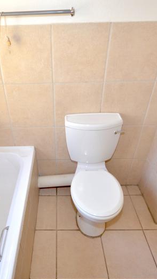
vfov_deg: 76.3
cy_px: 141
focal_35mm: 24
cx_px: 56
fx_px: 178
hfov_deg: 47.1
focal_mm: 10
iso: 280
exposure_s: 1/60
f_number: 5
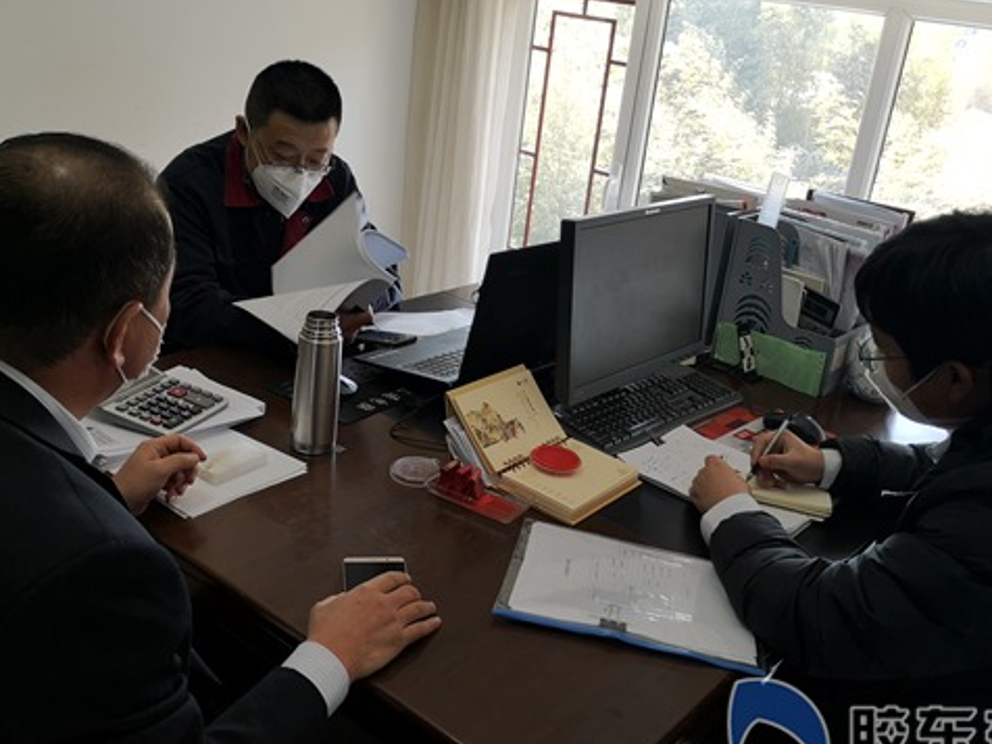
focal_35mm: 34
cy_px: 375
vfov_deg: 41.8
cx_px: 519
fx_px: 974
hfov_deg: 53.9
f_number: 1.8
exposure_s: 1/100
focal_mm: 3.95
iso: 50
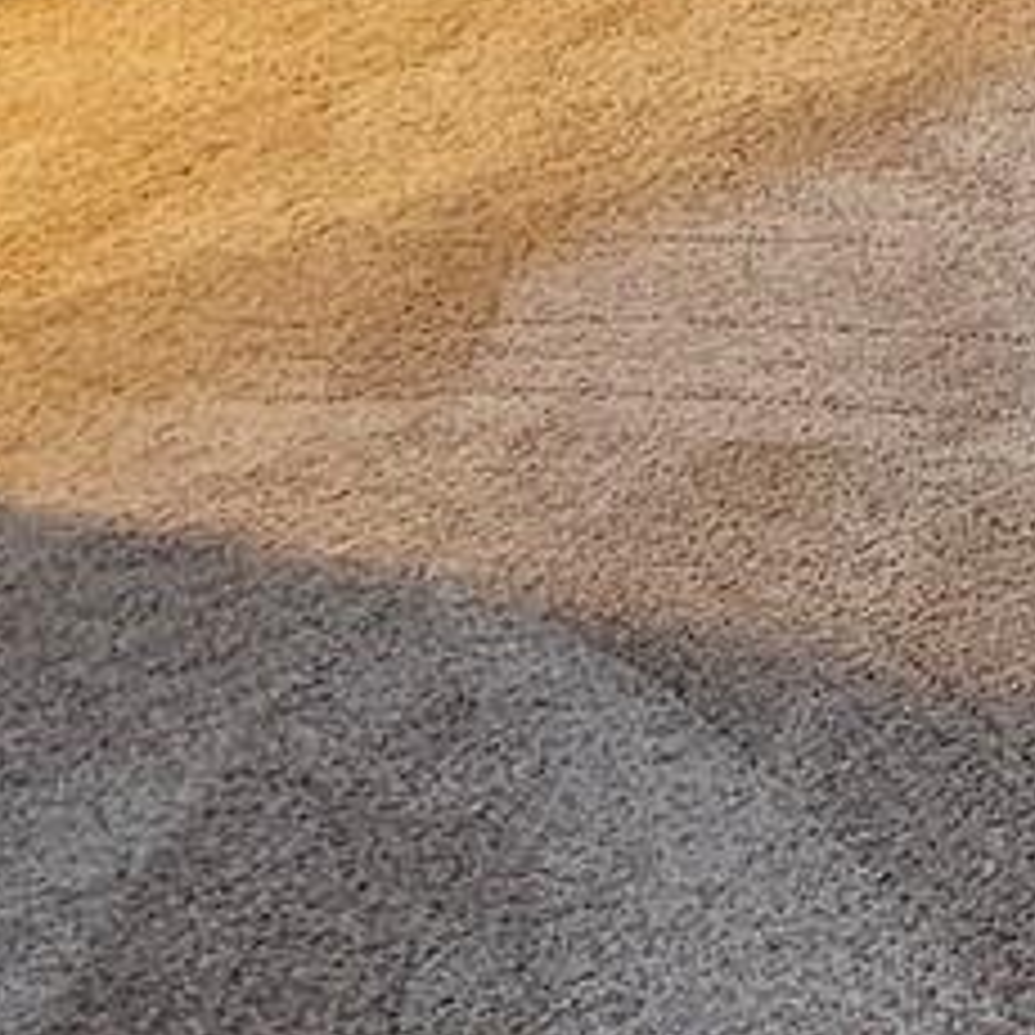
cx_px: 2776
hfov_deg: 13.0
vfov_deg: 18.6
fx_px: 2706
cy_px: -603
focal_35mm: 80
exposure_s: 1/40
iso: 320
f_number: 2.2
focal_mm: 2.2
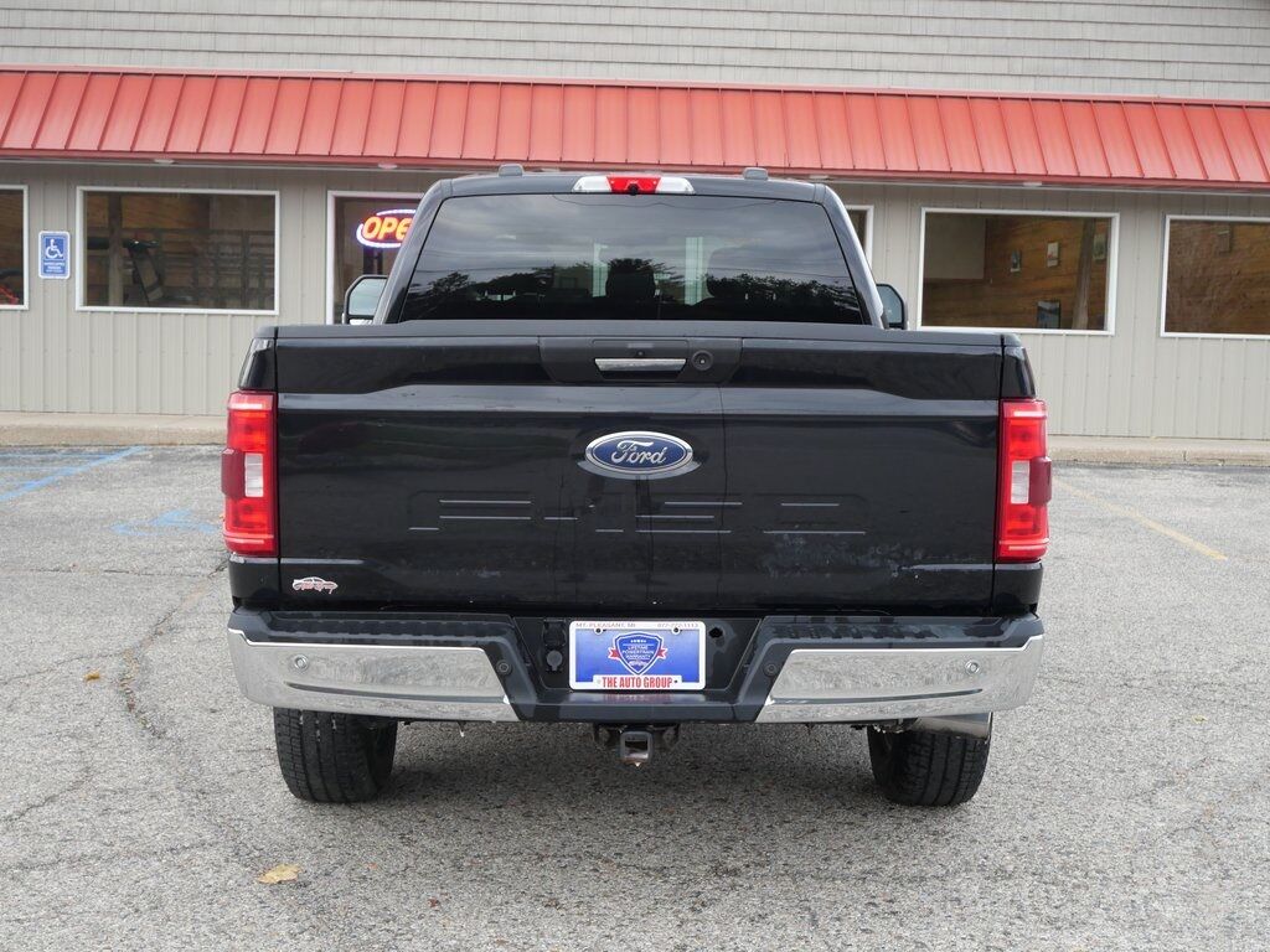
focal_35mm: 44
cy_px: 476
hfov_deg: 42.9
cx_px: 635
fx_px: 1614
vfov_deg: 32.9
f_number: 4.9
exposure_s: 1/60
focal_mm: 22
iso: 640
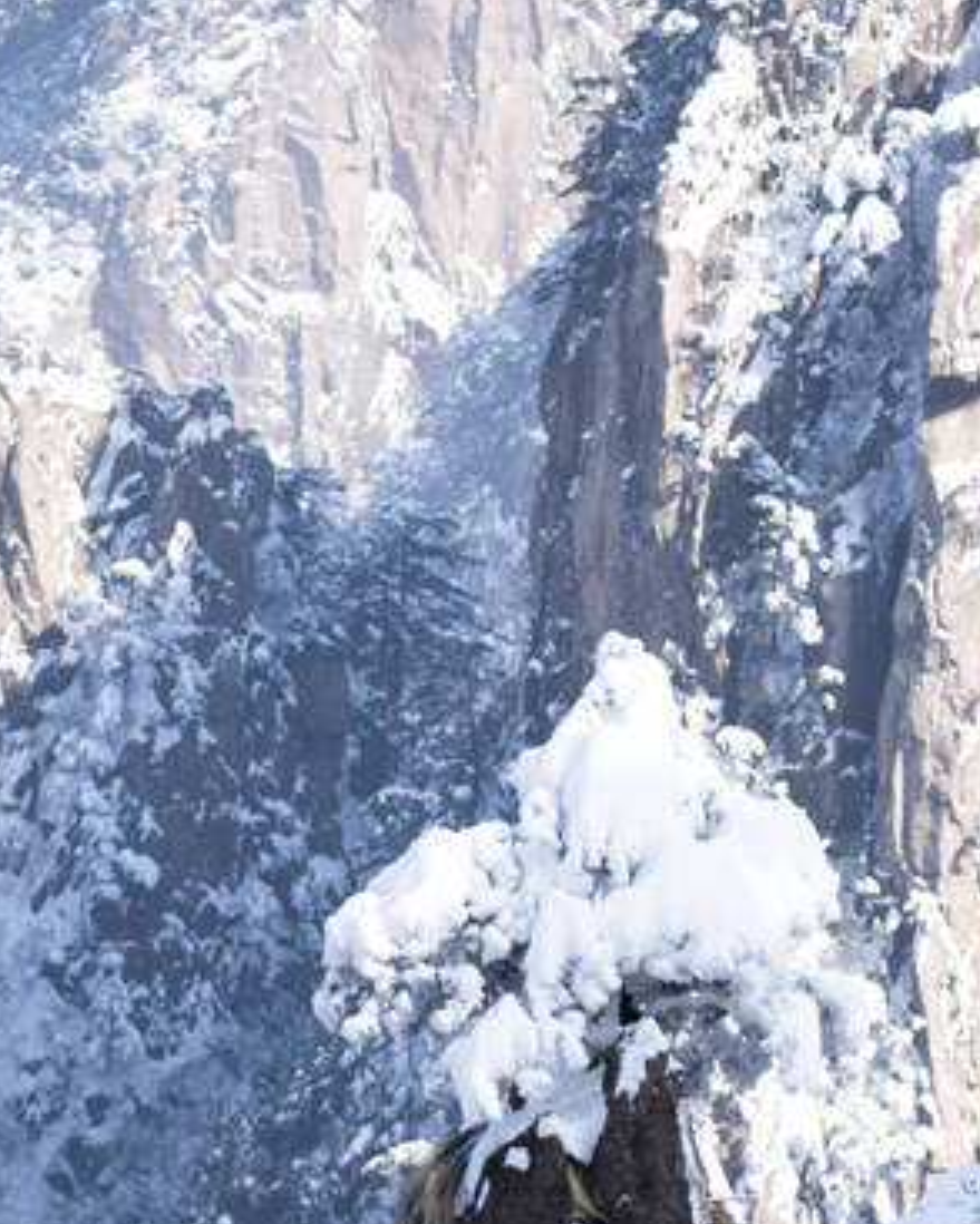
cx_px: 358
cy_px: 1326
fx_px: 15692
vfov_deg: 4.5
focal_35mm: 433
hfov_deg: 3.6
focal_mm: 165
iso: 160
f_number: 3.2
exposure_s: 1/1600
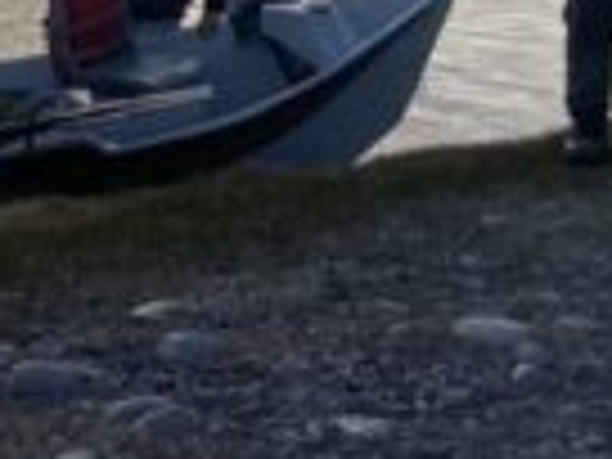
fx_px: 2705
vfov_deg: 9.3
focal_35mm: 153
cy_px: -338
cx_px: 86
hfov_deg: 12.8
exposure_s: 1/1838
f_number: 1.8
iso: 32
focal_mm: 4.25
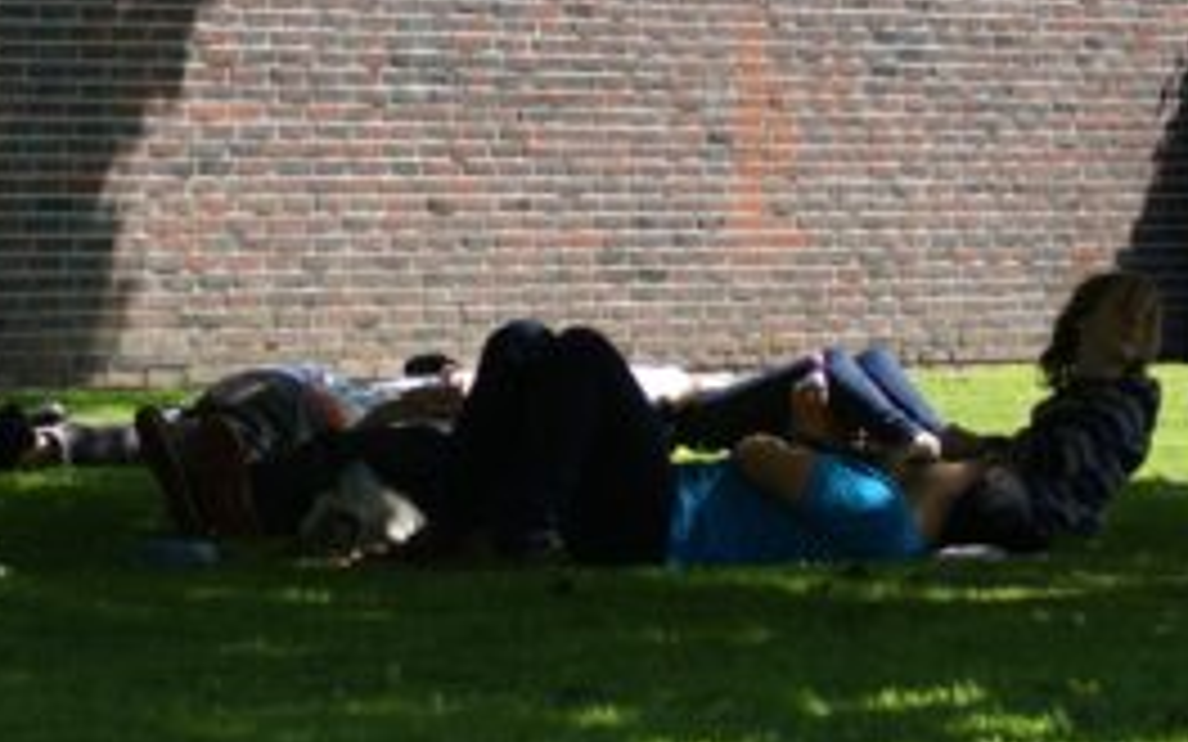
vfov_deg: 5.4
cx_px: 526
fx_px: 7900
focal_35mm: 244
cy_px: 0
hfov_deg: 8.6
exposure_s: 1/160
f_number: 6.3
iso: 100
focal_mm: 70
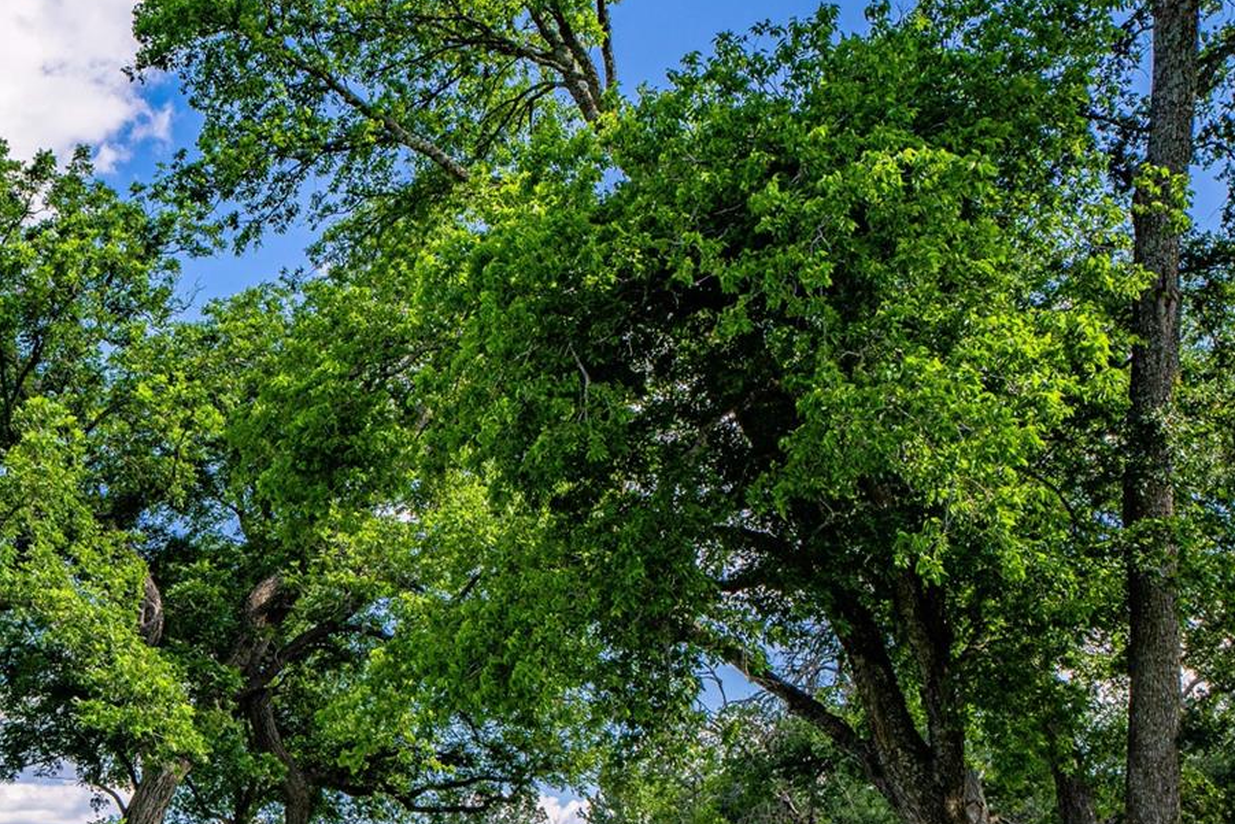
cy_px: 789
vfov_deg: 25.9
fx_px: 1715
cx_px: 42
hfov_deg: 36.2
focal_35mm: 50
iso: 100
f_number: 9
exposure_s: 1/250
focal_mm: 22
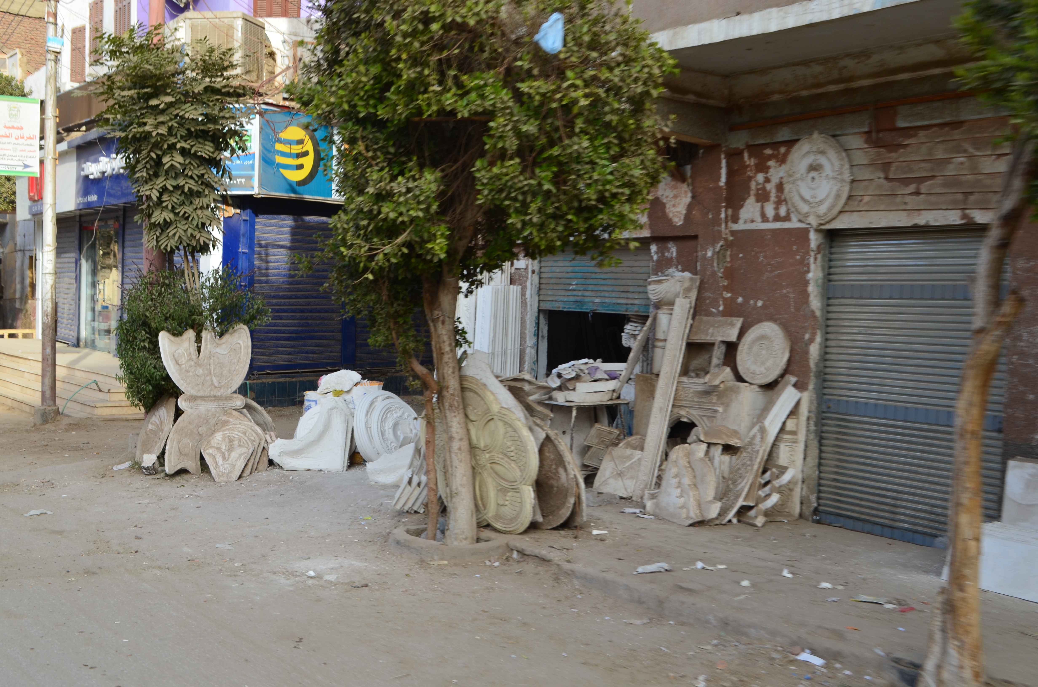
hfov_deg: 43.7
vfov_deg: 29.7
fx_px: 1295
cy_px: 344
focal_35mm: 45
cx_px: 519
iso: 200
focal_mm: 30
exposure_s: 1/80
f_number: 10
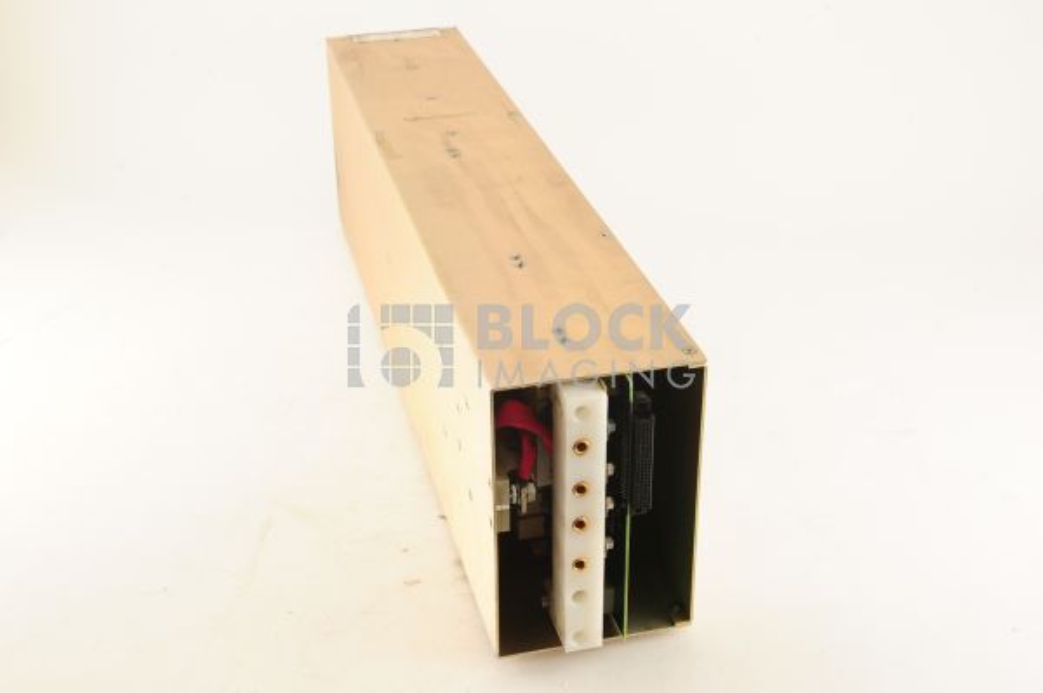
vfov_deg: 26.9
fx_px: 1447
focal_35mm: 50
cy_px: 346
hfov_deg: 39.6
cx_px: 522
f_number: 11
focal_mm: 50
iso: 1600
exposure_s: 1/125
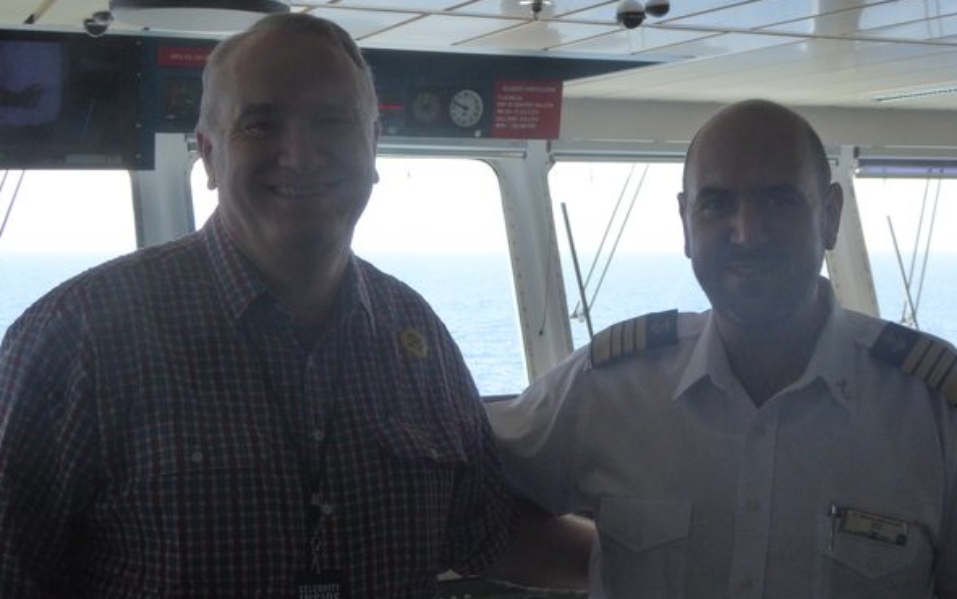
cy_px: 333
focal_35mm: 57
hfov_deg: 35.7
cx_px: 474
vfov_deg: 22.8
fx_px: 1487
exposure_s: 1/200
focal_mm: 9
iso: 320
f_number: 4.1
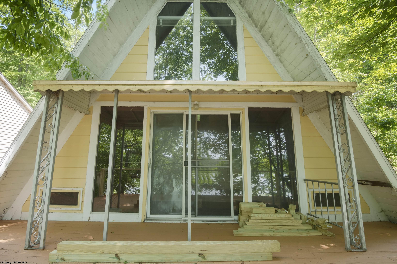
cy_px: 132
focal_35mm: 16
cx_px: 198
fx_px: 182
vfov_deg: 72.1
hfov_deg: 95.0
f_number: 9
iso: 400
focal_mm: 11
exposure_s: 1/60
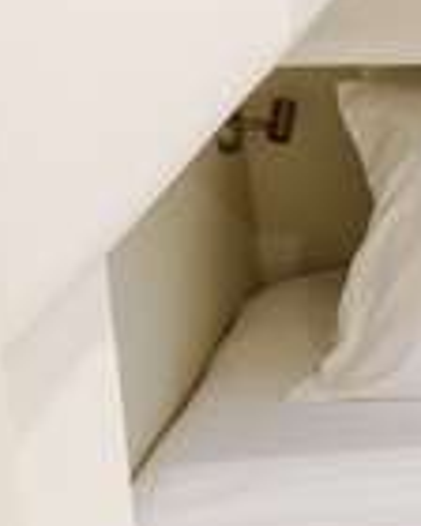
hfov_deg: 10.9
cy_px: 222
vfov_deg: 18.1
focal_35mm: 106
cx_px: 1180
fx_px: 1654
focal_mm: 11
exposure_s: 1/25
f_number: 8
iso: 80
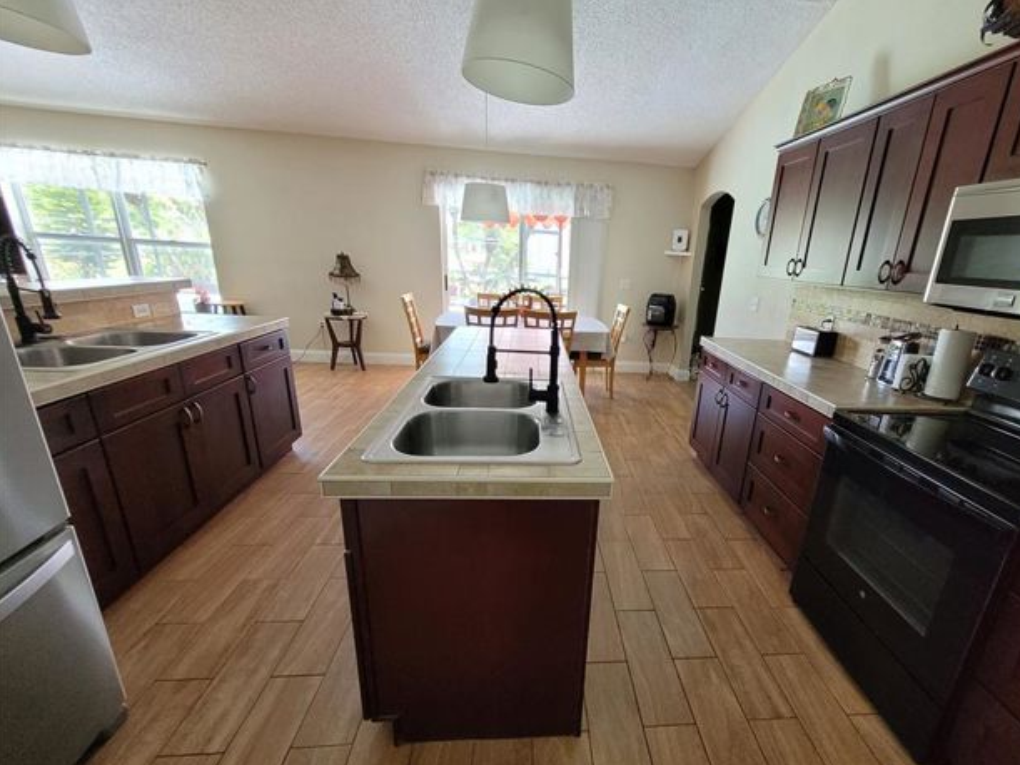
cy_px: 411
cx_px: 585
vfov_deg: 81.6
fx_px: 442
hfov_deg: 97.5
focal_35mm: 15
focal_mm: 1.74
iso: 320
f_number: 2.2
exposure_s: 1/60
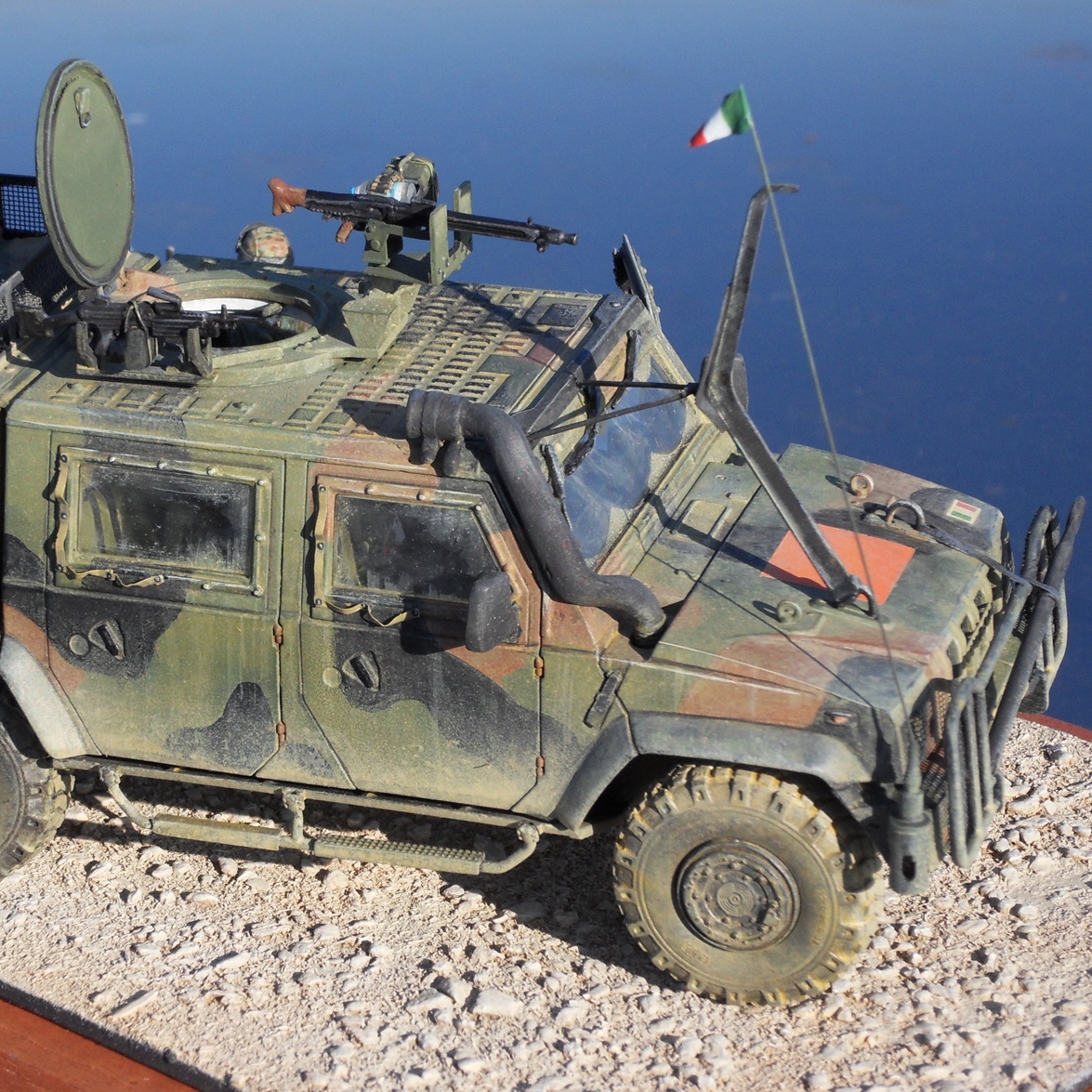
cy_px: 546
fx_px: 4961
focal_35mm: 139
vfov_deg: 12.6
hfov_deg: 12.5
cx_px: 359
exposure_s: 1/350
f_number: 5.6
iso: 80
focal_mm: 19.3
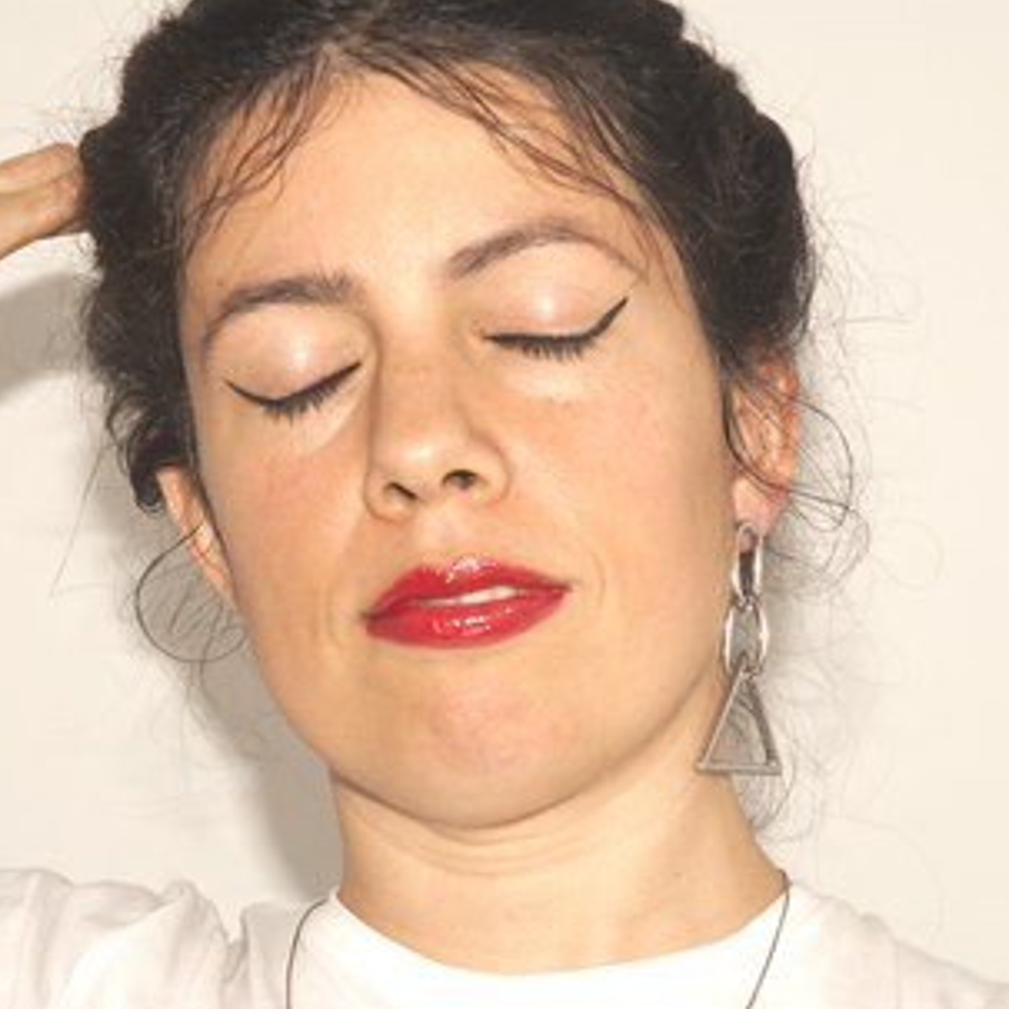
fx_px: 4452
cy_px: 503
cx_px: 516
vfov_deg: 12.9
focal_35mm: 135
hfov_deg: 12.9
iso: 200
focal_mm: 70
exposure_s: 1/200
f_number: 10
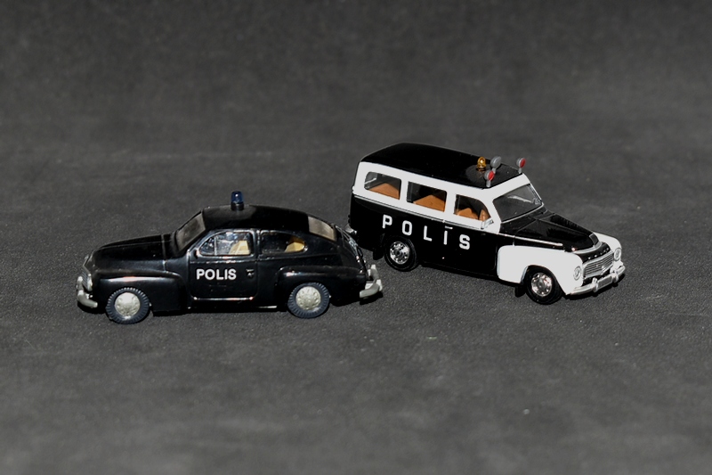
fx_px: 1631
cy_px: 238
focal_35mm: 82
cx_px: 356
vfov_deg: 16.5
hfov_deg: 24.6
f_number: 8
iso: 100
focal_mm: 55
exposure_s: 1/60
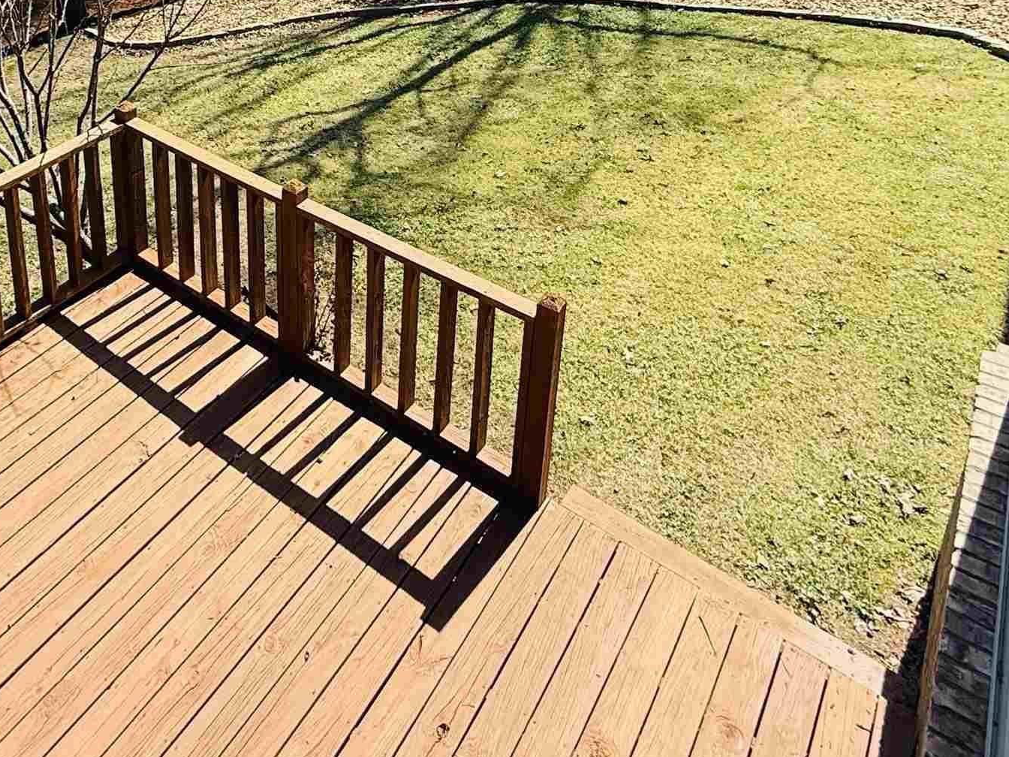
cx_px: 290
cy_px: -56
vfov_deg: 37.6
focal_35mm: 32
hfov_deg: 54.9
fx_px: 933
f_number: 2.2
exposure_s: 1/888
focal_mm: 2.22
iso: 64
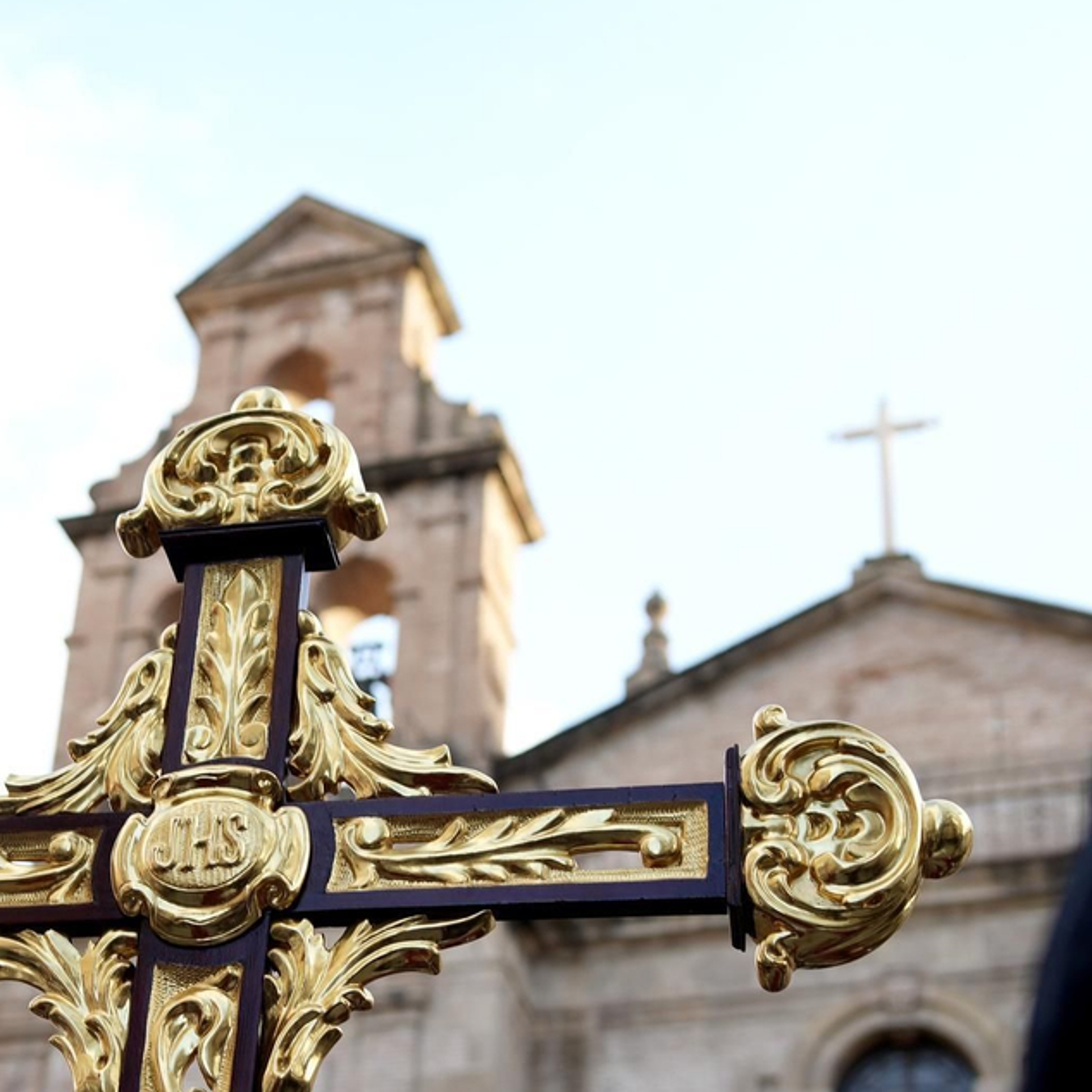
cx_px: 165
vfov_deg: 22.7
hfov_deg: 22.6
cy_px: 904
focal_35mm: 75
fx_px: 2677
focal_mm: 35
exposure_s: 1/200
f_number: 2.8
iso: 125
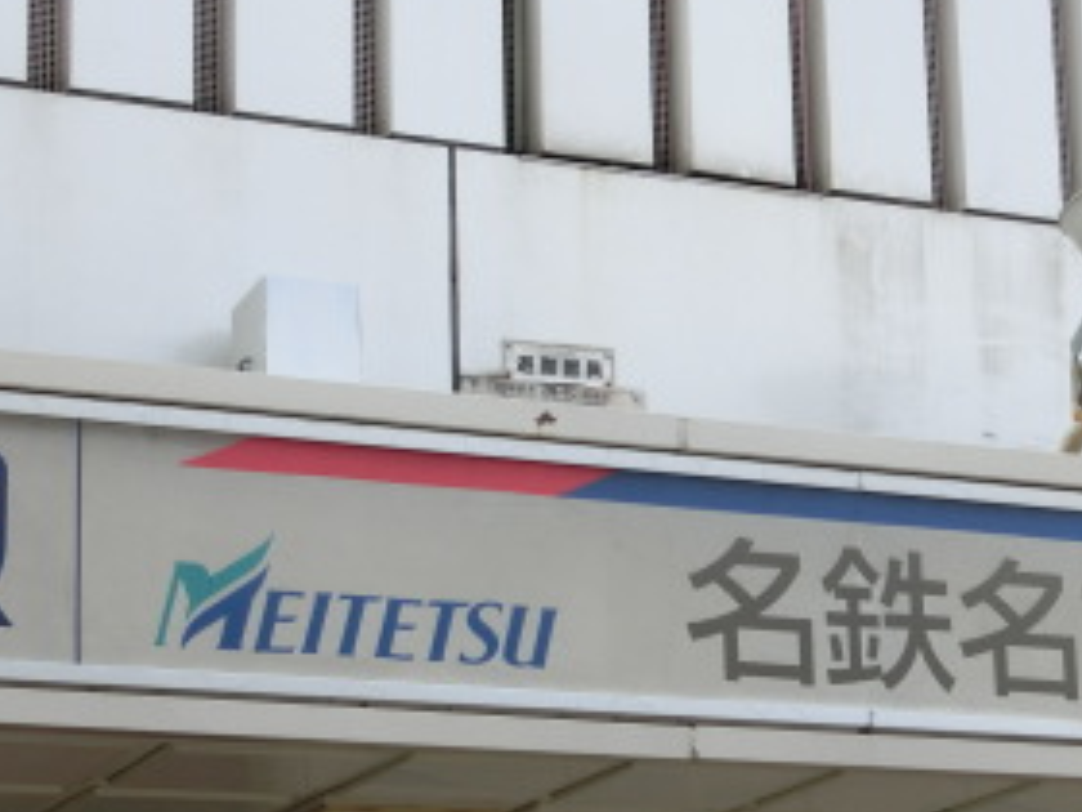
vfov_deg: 12.5
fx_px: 3720
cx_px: 885
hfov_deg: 16.4
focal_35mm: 119
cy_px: 437
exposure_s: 1/320
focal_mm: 9.3
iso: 80
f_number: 4.7
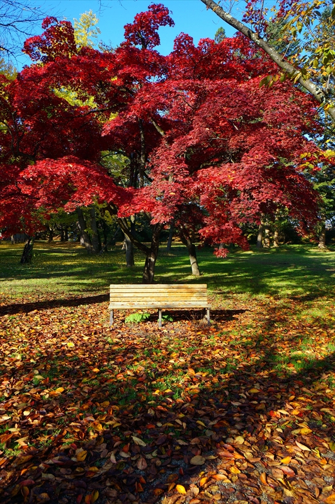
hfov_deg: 47.9
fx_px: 377
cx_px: 168
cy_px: 252
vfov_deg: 67.4
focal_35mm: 27
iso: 100
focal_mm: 18
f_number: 7.1
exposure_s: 1/100
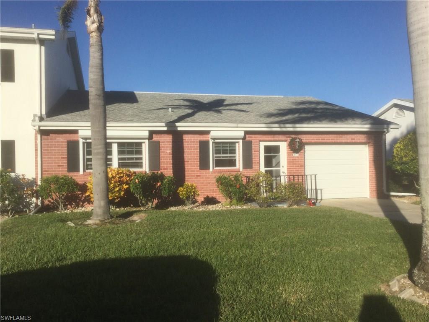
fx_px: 384
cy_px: 161
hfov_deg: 58.4
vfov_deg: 45.4
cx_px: 214
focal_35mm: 31
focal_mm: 3.3
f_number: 2.4
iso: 25
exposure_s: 1/2092
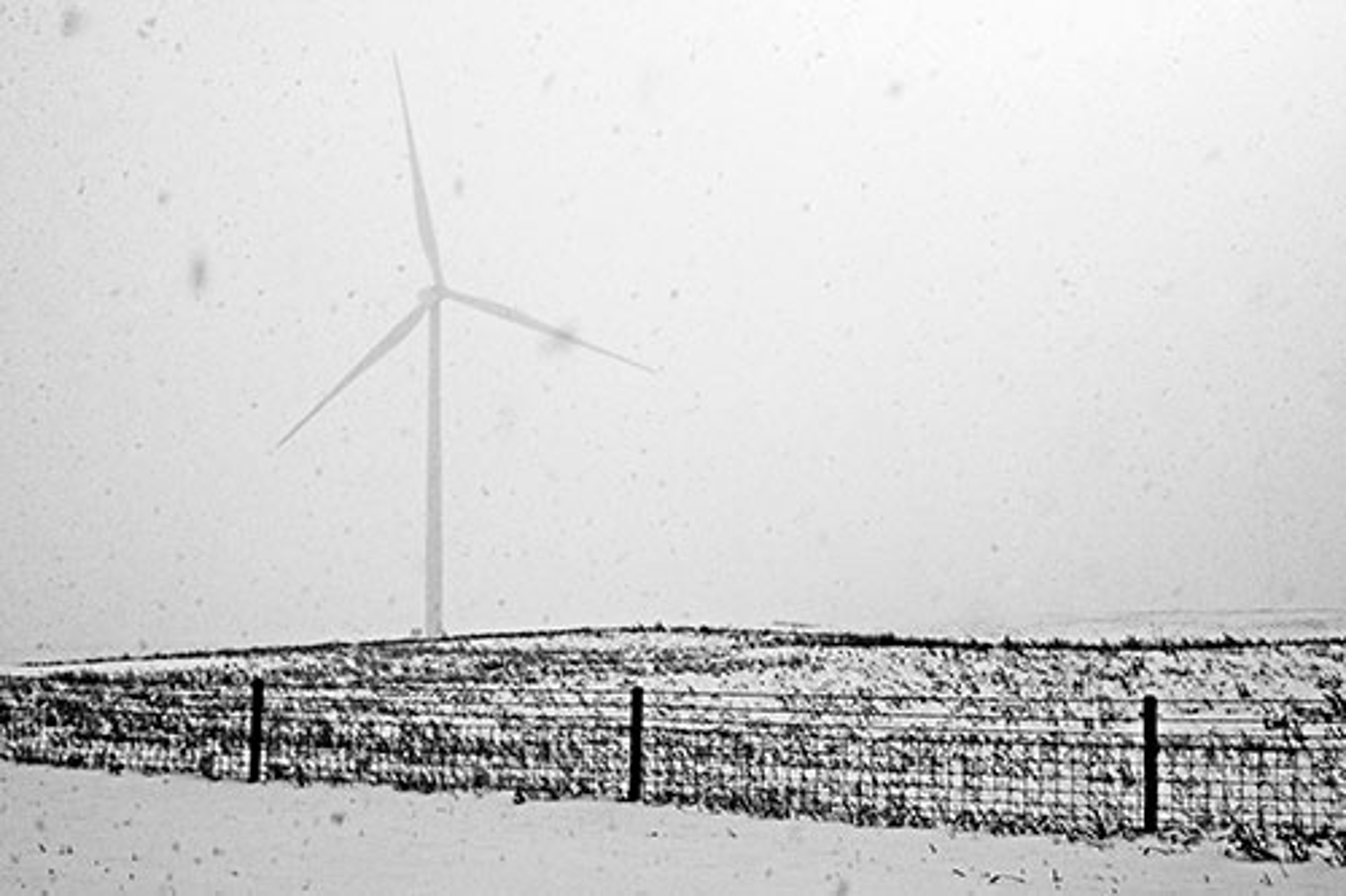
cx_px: 673
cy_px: 448
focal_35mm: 30
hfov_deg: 61.9
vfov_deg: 43.6
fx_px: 1121
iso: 64
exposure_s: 1/400
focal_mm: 20
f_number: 10
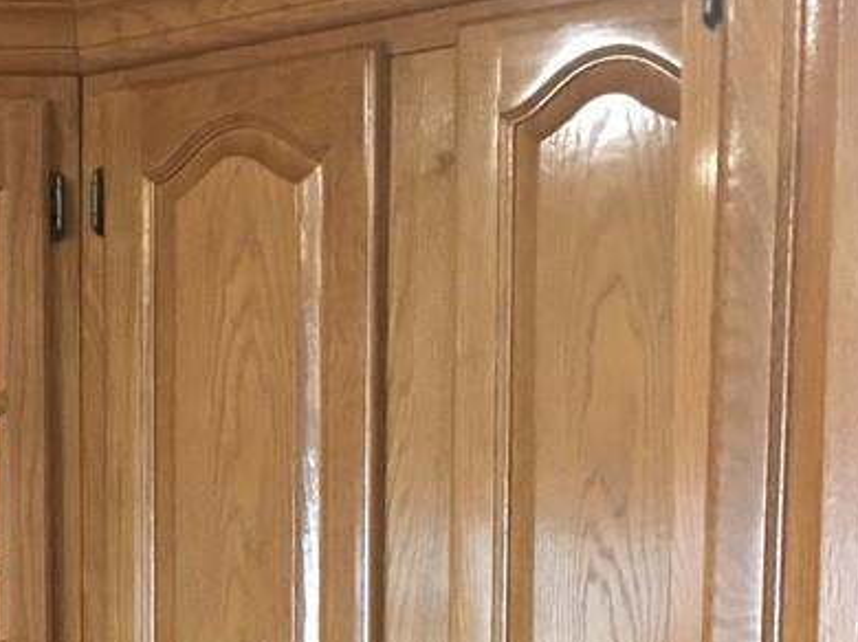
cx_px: -255
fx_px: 2948
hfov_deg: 15.7
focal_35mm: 119
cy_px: 1097
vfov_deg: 11.6
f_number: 2.2
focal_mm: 4.15
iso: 80
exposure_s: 1/15
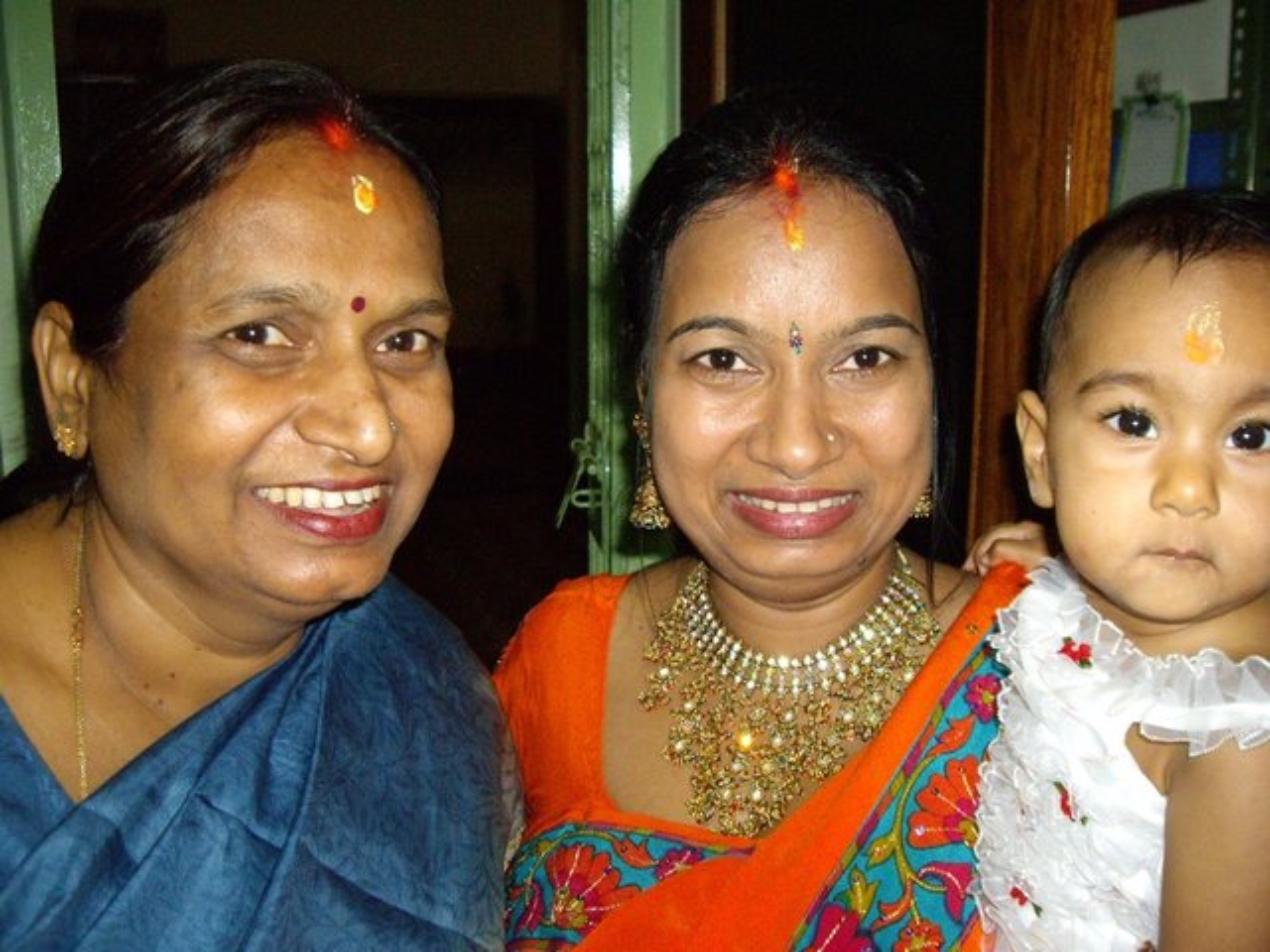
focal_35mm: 38
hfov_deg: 49.0
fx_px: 1394
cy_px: 476
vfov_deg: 37.7
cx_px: 635
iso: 400
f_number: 2.7
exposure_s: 1/40
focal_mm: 6.2
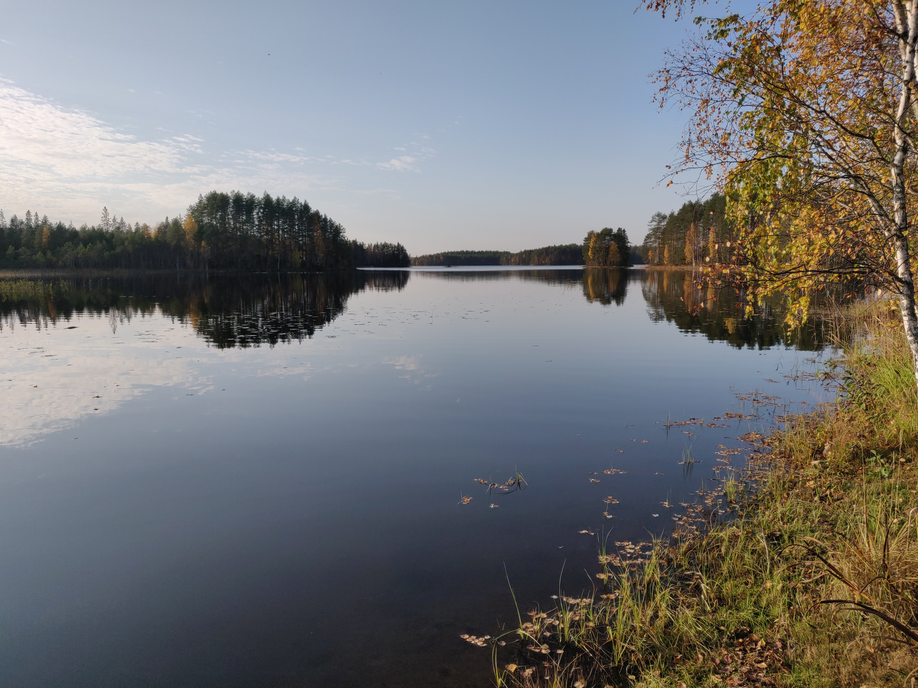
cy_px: 344
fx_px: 663
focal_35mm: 25
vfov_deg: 54.9
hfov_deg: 69.4
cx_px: 459
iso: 100
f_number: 1.7
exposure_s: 1/1615
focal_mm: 4.25
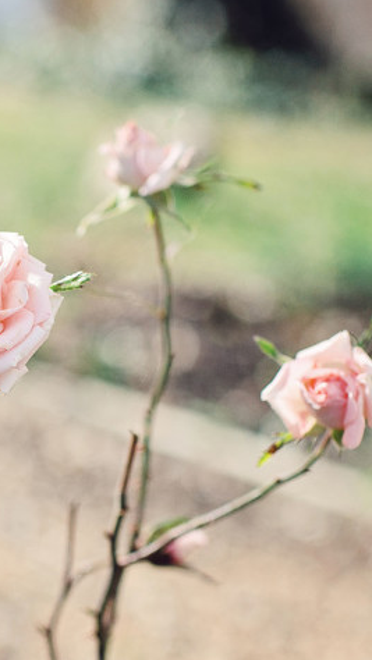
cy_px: 349
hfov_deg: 13.5
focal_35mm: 89
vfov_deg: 24.0
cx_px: 15
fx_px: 1556
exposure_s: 1/4000
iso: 200
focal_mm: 35
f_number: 2.5
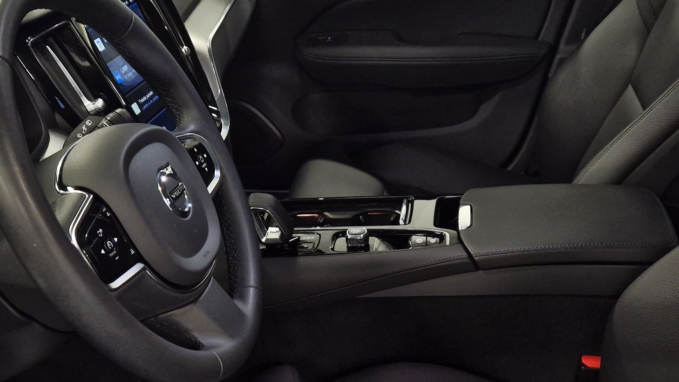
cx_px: 393
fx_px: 792
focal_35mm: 44
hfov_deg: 46.2
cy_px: 365
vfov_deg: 26.0
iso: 500
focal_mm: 5.4
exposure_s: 1/100
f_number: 1.8
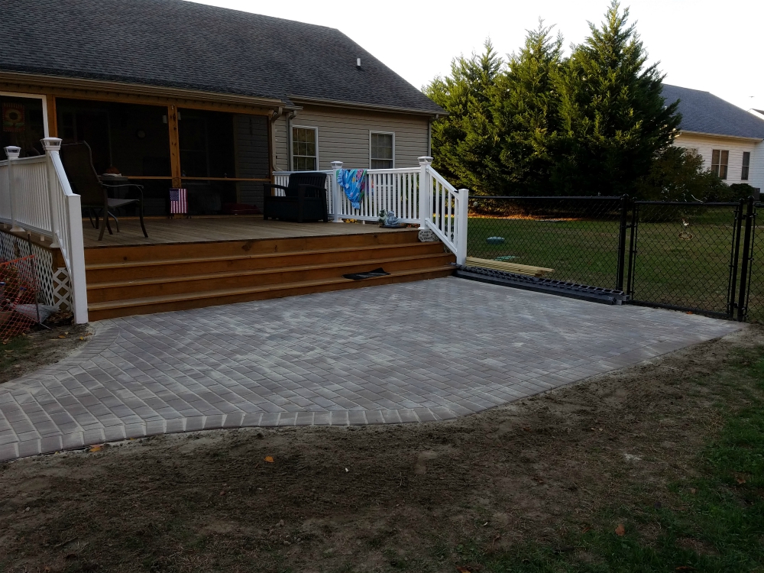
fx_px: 574
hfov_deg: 67.3
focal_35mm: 26
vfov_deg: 53.1
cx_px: 382
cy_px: 286
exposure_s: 1/378
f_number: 1.7
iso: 50
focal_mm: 4.2
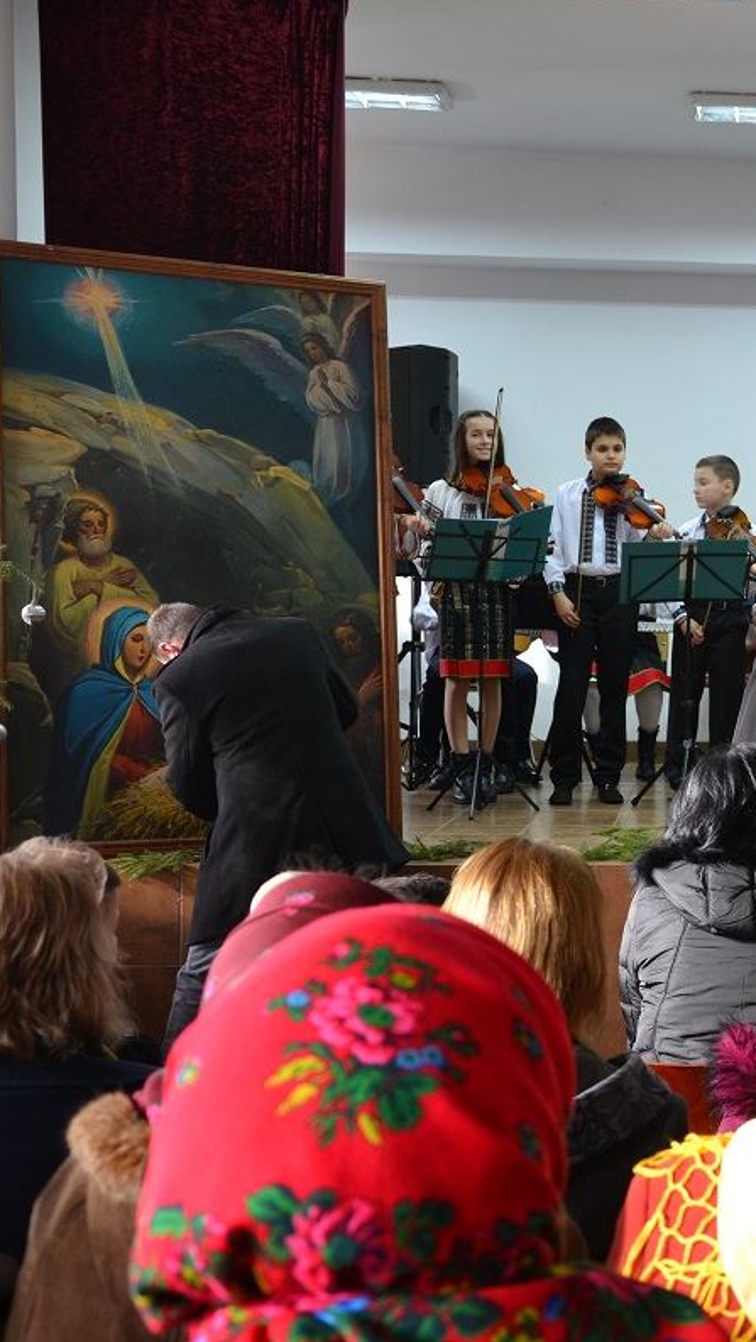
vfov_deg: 36.6
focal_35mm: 57
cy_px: 668
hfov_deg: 19.6
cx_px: 954
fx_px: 2030
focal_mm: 24
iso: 400
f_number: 3.8
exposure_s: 1/25
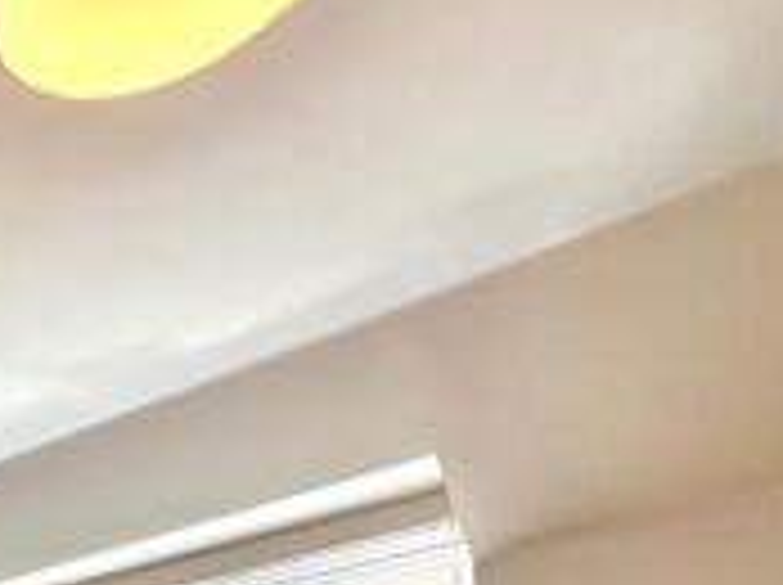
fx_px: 1062
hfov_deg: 28.0
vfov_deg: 24.4
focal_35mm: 47
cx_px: -376
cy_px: 866
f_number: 2.2
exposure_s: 1/100
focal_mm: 2.22
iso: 160
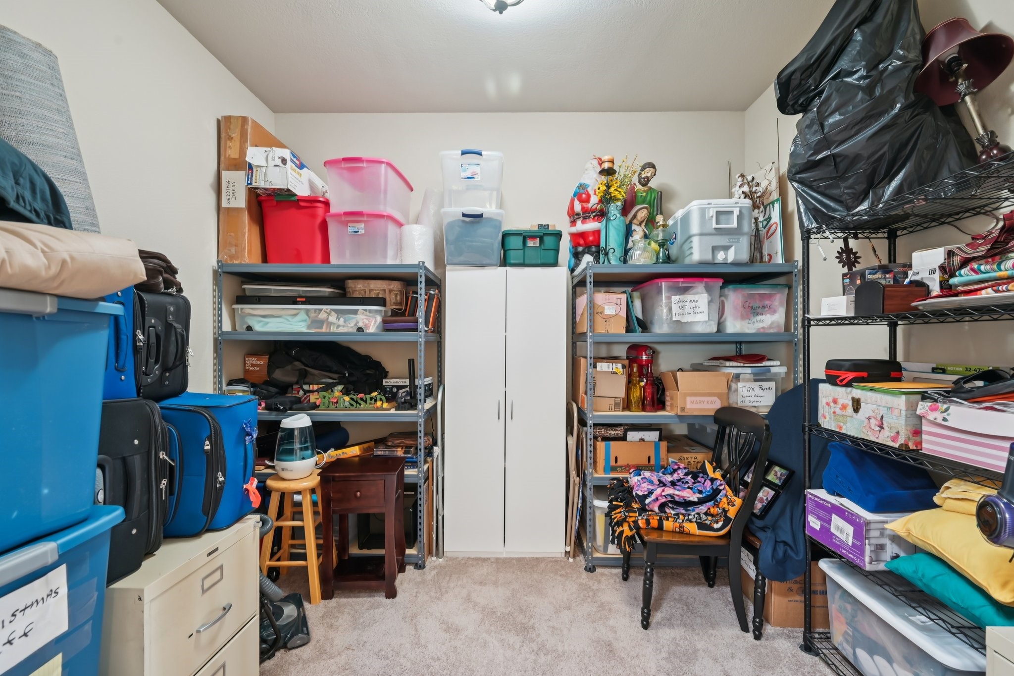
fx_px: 422
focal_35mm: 15
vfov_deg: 77.3
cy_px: 338
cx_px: 507
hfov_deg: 100.4
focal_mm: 15
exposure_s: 1/1.67
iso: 400
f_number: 8
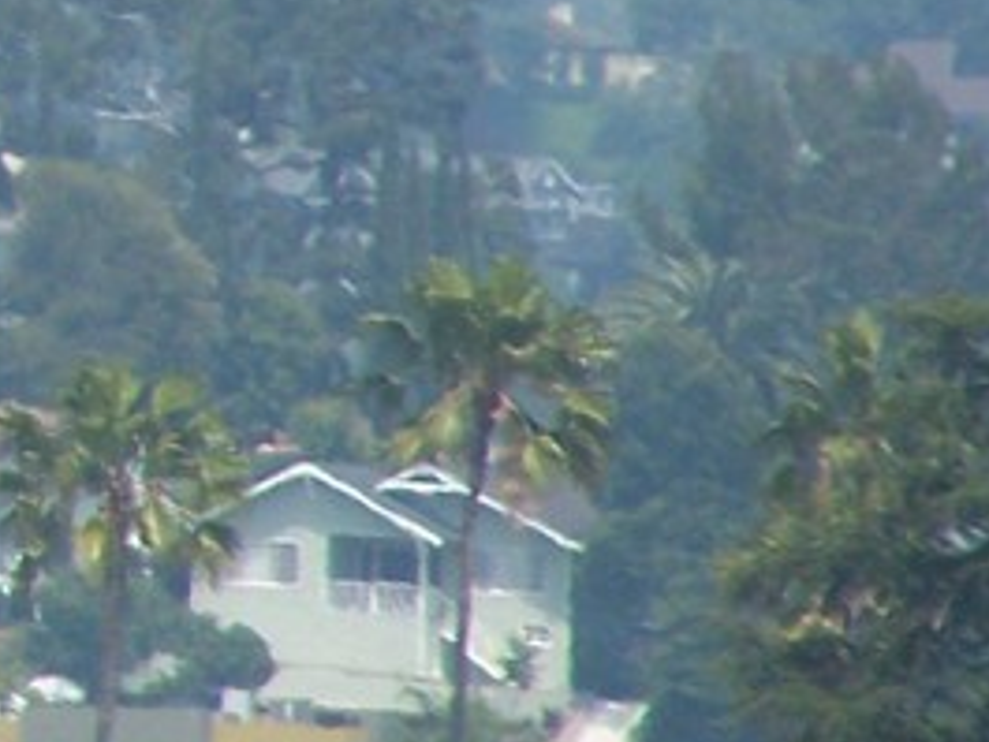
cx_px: -1064
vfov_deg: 0.8
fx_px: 52394
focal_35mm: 1833
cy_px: -326
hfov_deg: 1.1
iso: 80
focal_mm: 63
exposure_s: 1/1000
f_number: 3.7
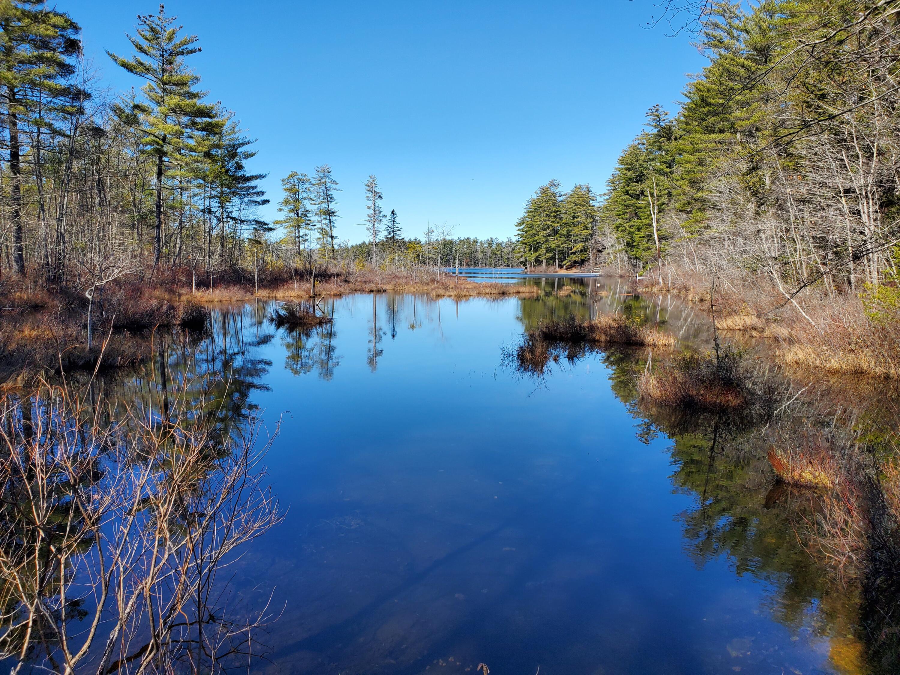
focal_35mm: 26
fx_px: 676
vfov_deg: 53.1
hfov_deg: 67.3
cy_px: 338
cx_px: 450
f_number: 2.4
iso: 50
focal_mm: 4.3
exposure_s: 1/1114
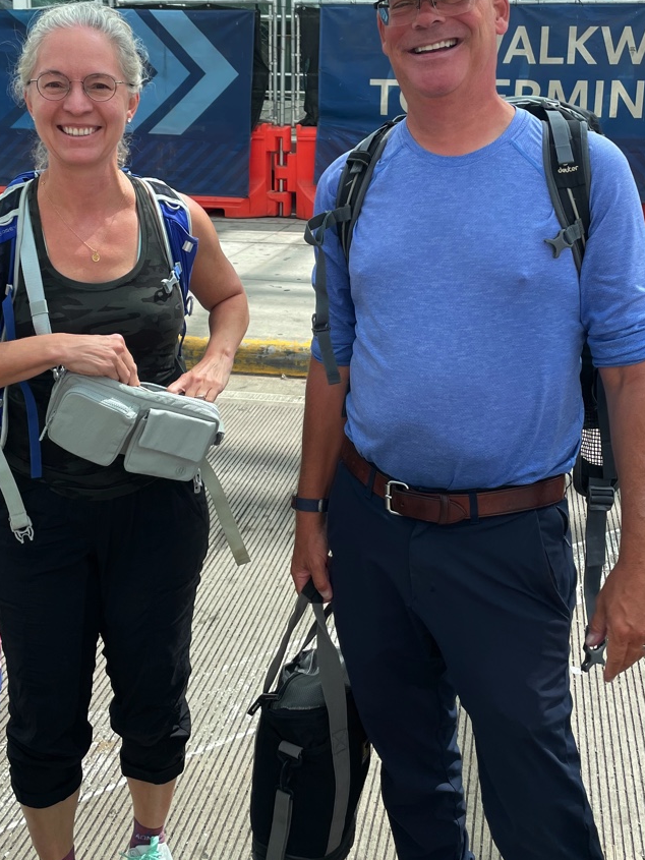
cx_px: 322
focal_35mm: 42
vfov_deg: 44.5
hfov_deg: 34.4
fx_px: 1043
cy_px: 331
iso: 32
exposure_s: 1/779
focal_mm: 4.2
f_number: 1.6
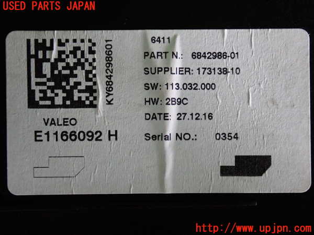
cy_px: 118
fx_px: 562
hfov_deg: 31.2
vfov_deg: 23.7
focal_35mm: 62
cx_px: 157
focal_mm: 11.09
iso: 640
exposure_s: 1/125
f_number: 3.6
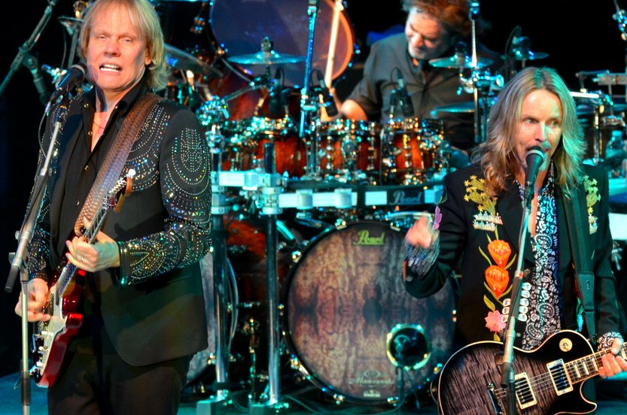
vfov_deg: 3.5
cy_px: 264
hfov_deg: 5.3
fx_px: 6762
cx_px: 270
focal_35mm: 389
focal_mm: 180
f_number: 5
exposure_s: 1/50
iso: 1600
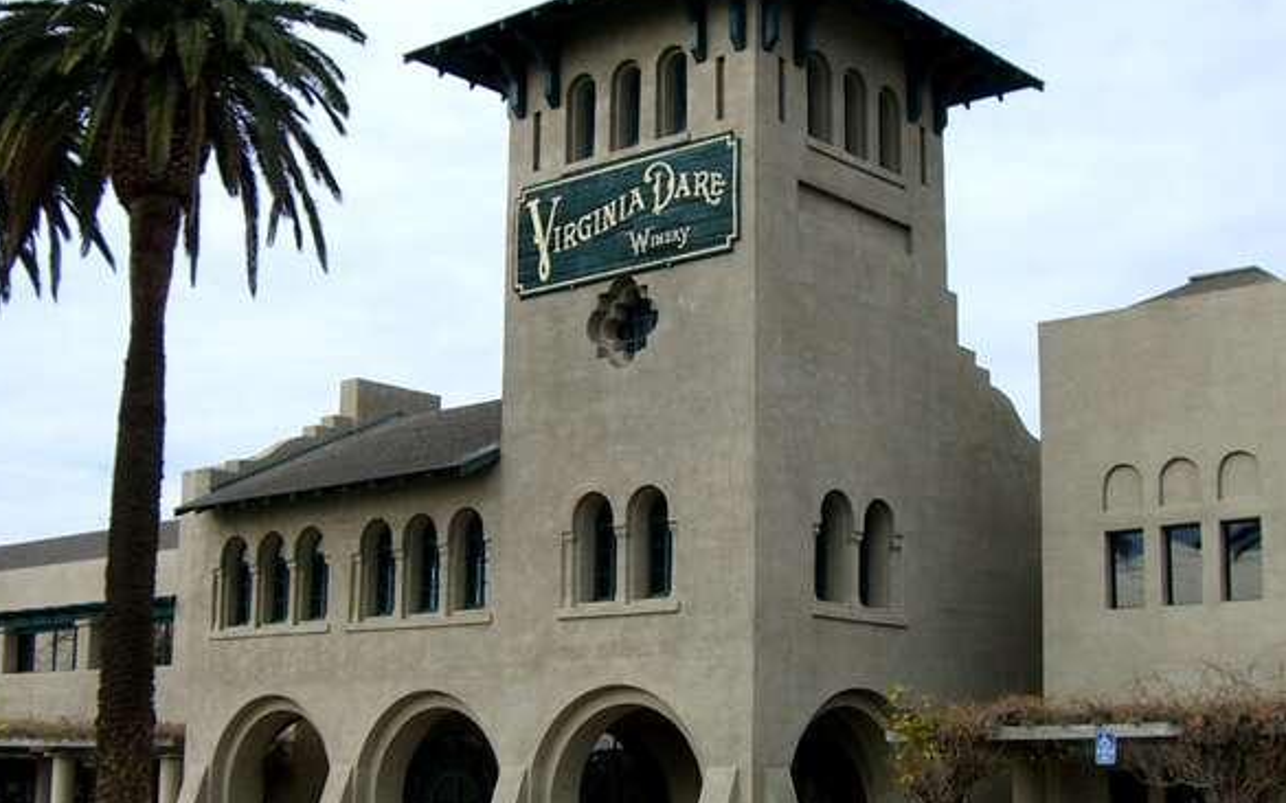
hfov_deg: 36.9
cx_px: 676
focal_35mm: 55
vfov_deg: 23.5
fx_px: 1927
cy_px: 452
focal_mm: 6.2
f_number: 4.3
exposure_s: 1/640
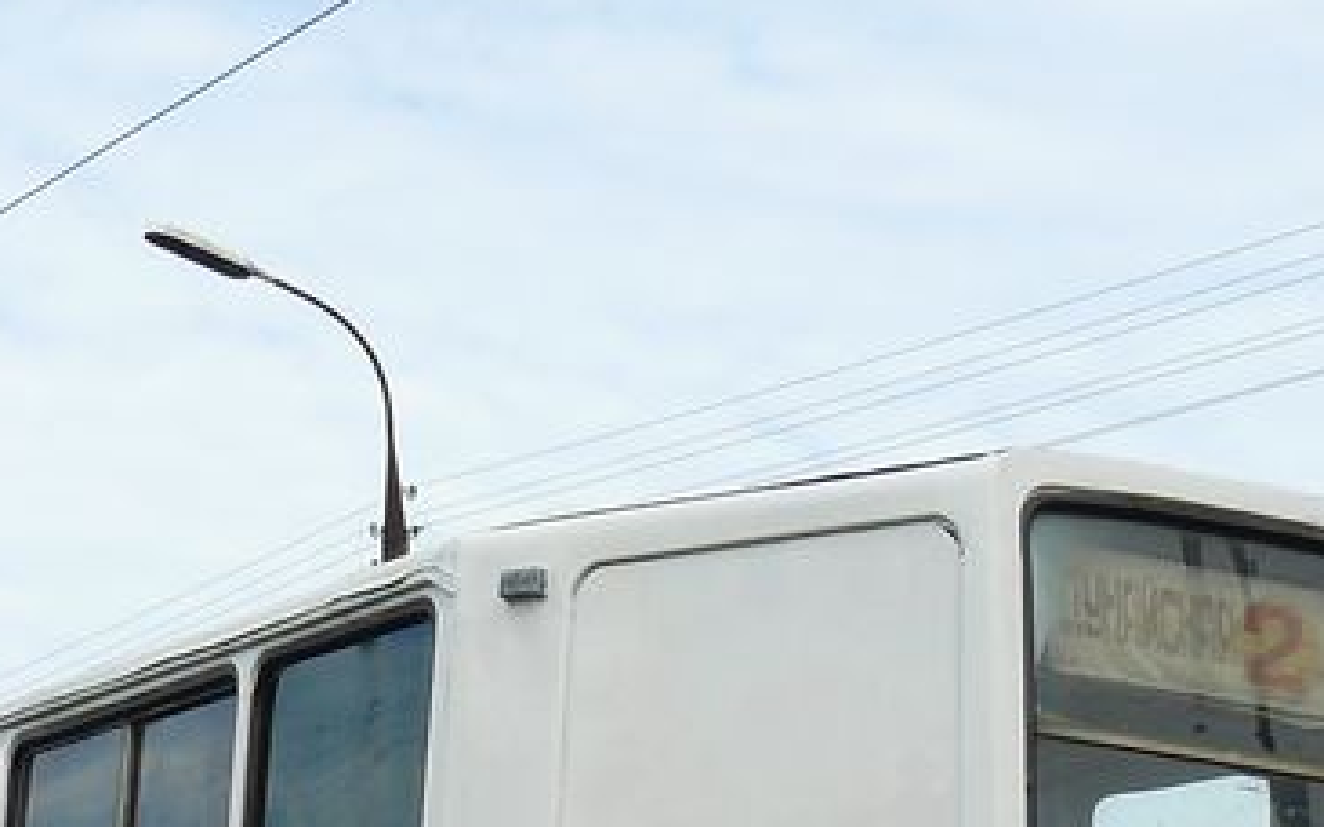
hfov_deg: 19.4
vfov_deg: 12.1
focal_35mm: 107
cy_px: 885
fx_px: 3860
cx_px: 432
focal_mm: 6
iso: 100
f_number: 5.6
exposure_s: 1/250
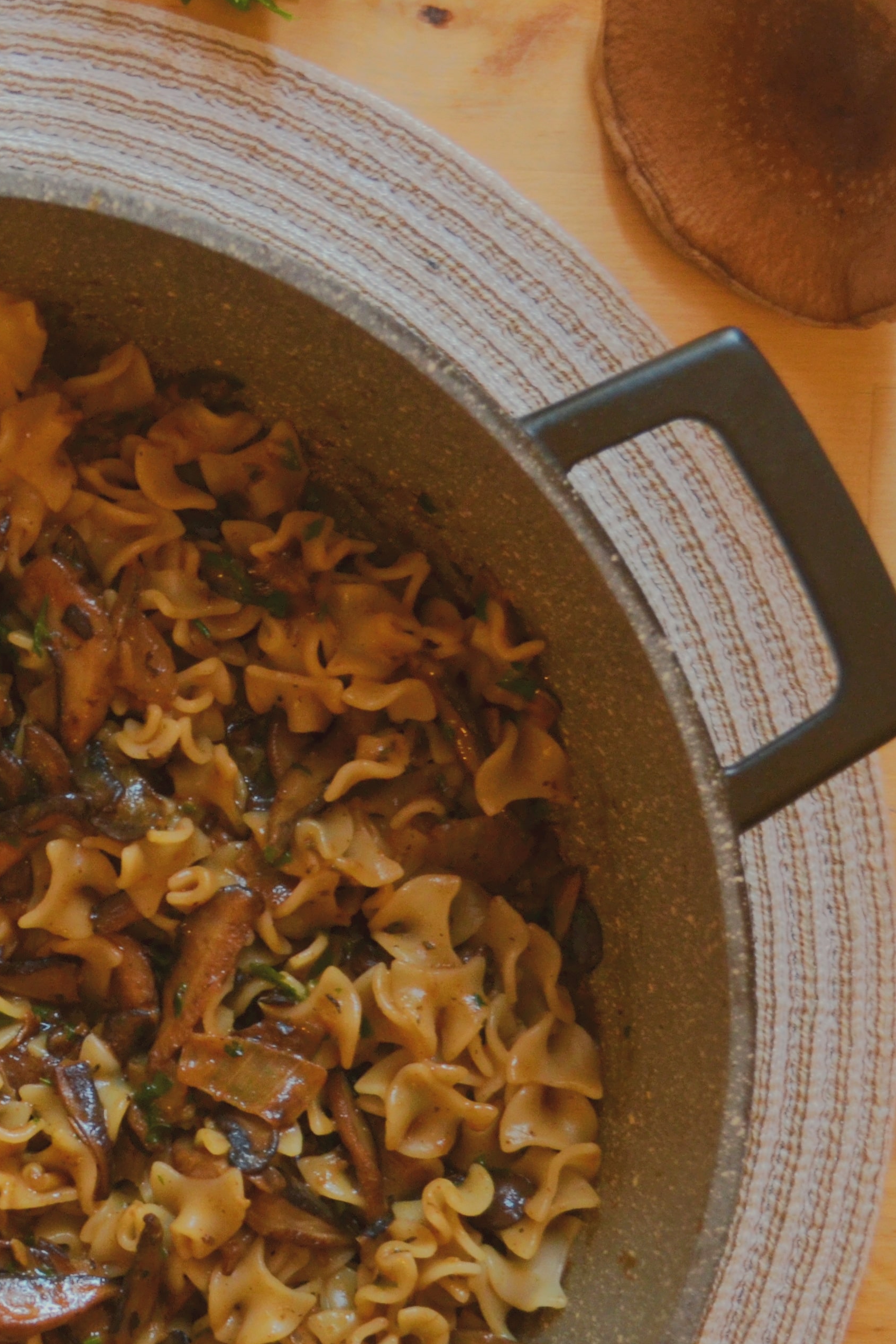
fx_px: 3247
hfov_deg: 15.5
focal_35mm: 87
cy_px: 759
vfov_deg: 23.4
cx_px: 111
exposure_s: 1/10
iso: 800
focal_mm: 32
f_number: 4.8
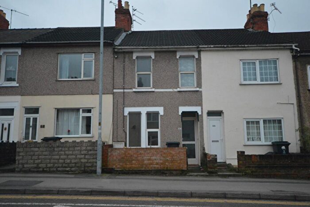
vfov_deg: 43.6
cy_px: 104
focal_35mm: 30
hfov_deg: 62.0
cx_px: 155
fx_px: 258
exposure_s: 1/200
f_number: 5.6
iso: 2500
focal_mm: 20
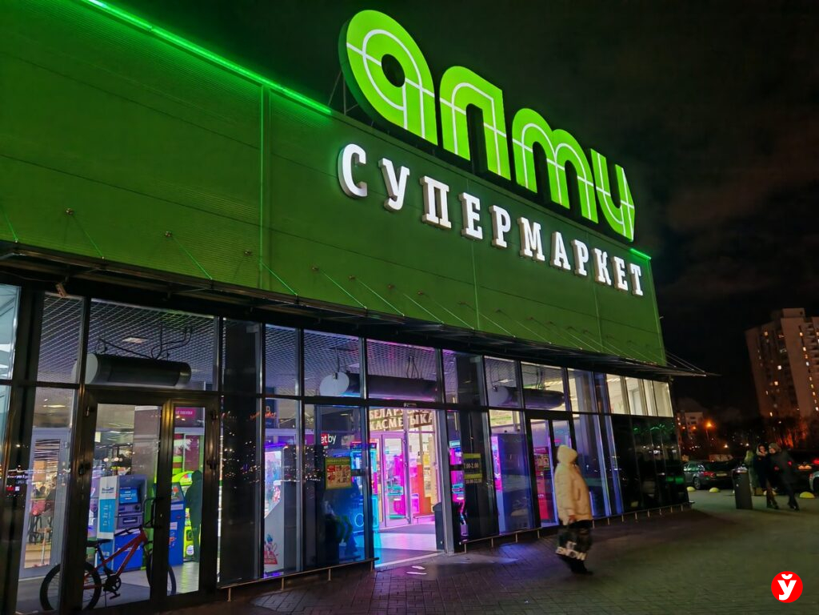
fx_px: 639
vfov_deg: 51.4
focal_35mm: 27
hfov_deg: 65.3
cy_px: 308
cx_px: 410
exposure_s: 1/33
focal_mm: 6.67
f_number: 1.9
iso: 320
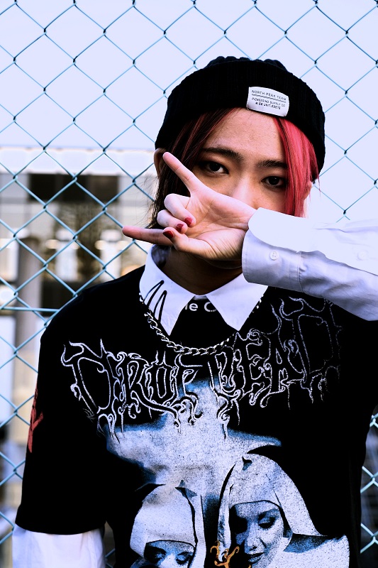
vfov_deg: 31.9
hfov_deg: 21.6
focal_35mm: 63
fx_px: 993
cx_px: 189
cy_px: 284
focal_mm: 63
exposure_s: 1/100
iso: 100
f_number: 5.6
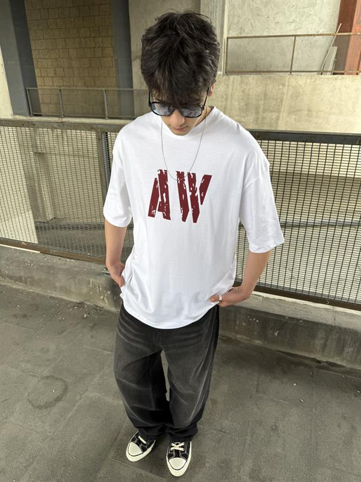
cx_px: 180
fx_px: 334
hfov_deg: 56.8
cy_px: 241
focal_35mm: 24
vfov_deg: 71.6
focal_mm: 6.76
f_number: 1.78
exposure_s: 1/237
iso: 64
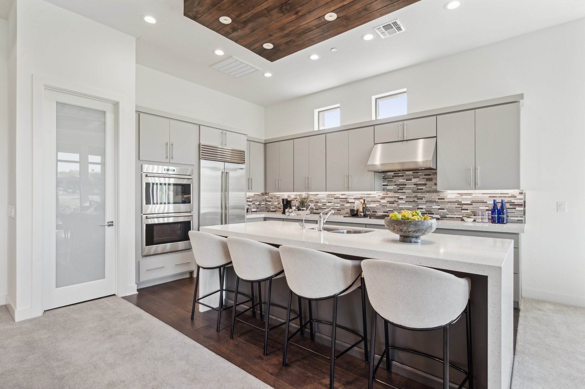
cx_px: 292
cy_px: 194
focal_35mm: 18
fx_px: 284
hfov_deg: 91.7
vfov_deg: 68.8
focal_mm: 17.5
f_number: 8
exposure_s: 1/40
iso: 320
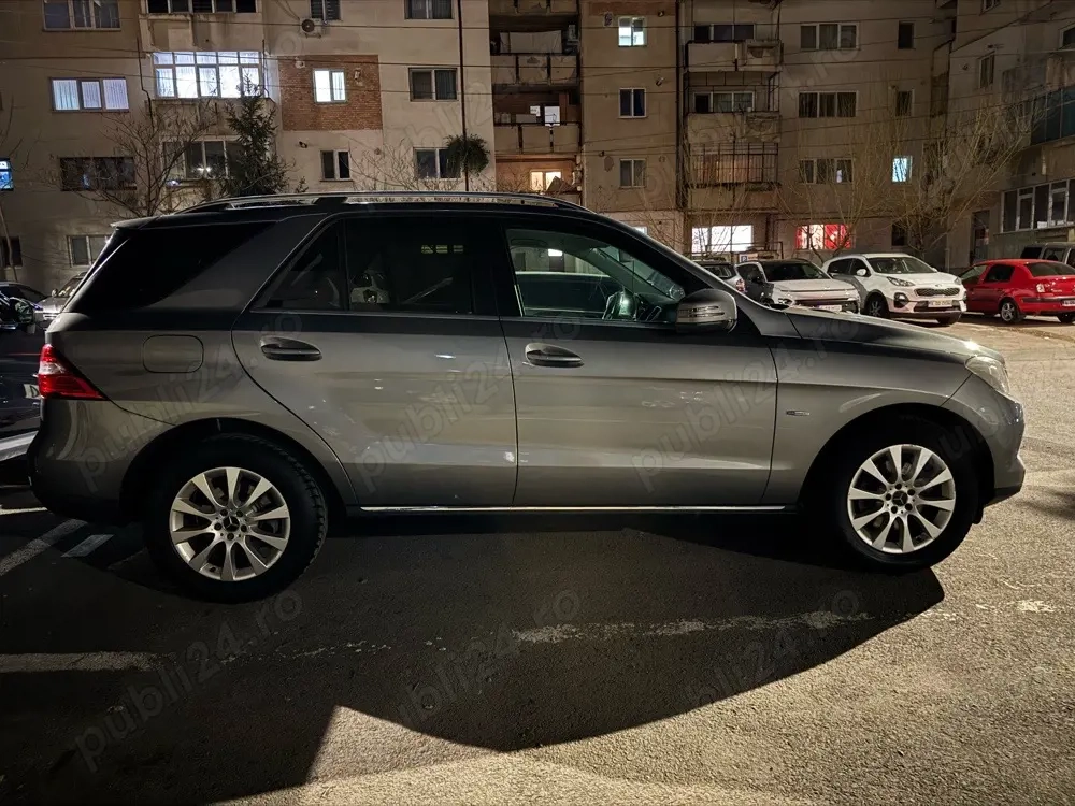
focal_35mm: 24
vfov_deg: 56.8
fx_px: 745
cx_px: 538
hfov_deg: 71.6
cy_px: 403
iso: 1600
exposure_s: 1/5
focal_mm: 6.76
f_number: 1.78
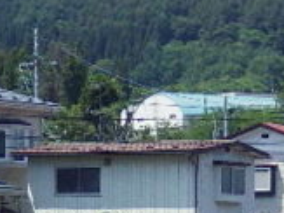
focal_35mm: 245
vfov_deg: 6.0
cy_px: 363
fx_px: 2009
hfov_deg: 8.1
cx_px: 200
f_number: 10.6
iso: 250
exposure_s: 1/250
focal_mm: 6.9
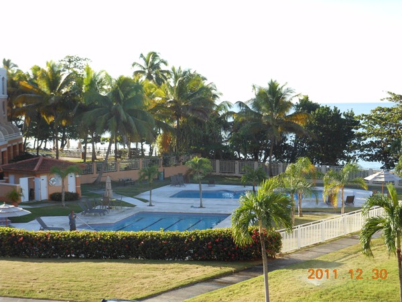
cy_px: 151
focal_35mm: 63
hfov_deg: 30.7
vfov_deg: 23.3
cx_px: 201
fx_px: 732
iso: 80
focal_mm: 11.2
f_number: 5
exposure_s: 1/160
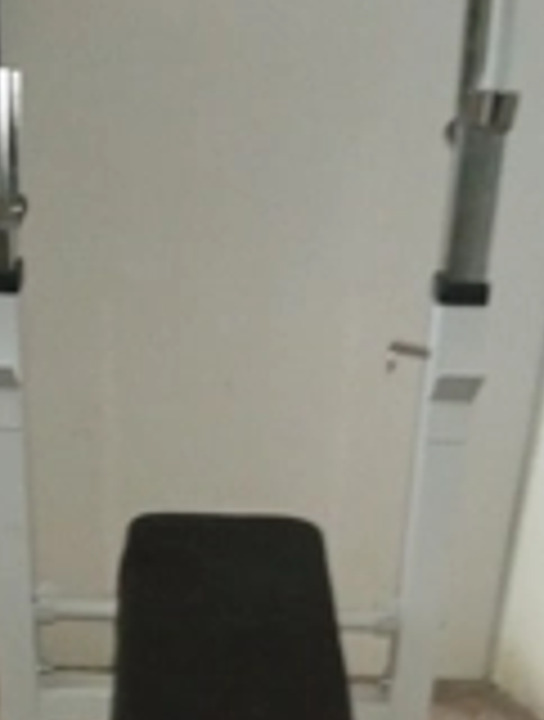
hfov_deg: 22.0
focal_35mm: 67
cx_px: 225
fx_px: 1396
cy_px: 742
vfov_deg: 27.1
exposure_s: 1/14.3
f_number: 1.8
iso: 3168
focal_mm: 3.98
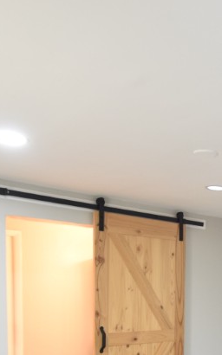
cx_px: 258
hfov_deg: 26.9
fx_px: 417
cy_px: 315
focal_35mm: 43
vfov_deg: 42.6
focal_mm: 10
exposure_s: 1/30
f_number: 3.5
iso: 800
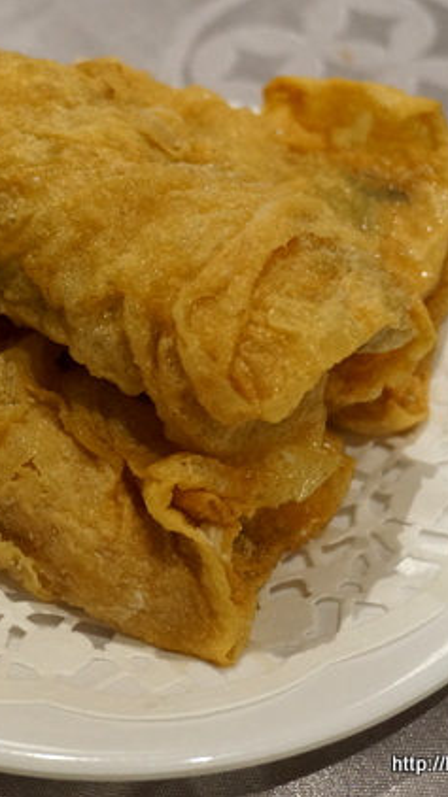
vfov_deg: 21.4
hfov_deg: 12.1
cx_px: 95
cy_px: 399
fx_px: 2114
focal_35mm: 100
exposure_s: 1/80
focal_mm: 42
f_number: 5.6
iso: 1600
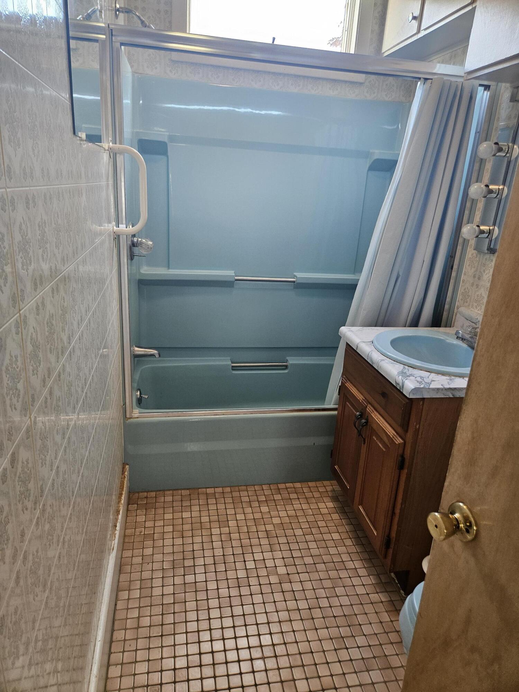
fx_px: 460
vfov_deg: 73.9
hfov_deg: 58.9
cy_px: 346
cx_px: 260
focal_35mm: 23
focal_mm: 5.4
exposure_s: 1/120
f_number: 1.8
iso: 320
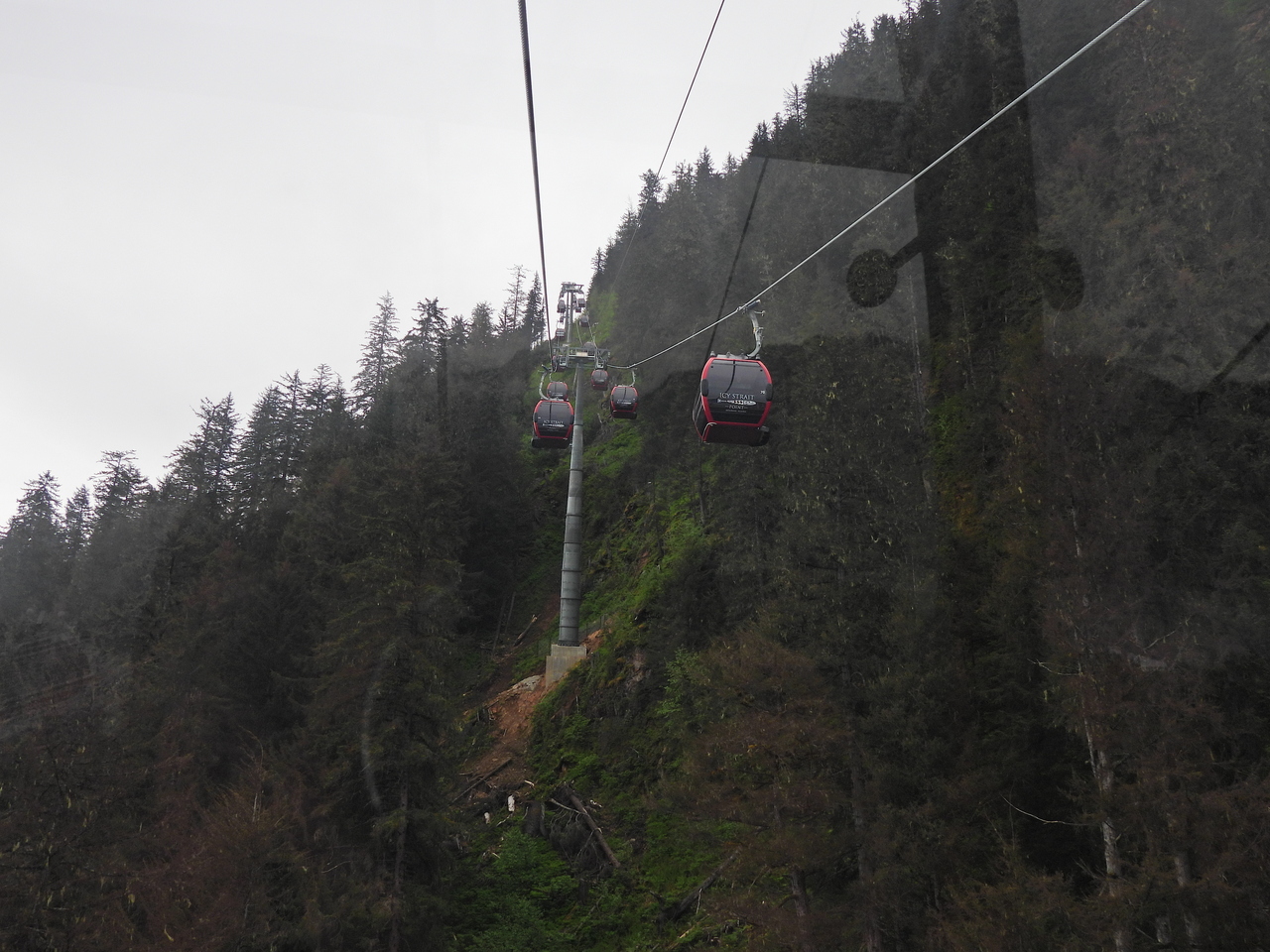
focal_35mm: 35
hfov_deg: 52.6
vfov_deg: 40.7
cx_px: 635
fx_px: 1284
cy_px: 476
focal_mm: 6.2
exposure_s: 1/320
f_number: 3.2
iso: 100
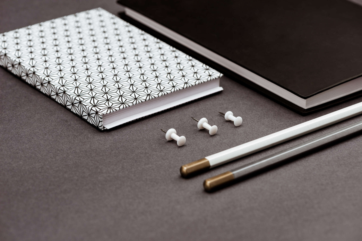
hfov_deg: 19.4
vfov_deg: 13.1
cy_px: 120
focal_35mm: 105
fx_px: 1056
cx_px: 181
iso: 100
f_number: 9
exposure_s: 1/160
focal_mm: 105
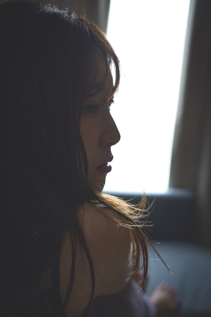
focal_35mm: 40
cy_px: 158
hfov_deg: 33.4
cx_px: 106
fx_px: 352
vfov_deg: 48.5
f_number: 3.5
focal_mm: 40
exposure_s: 1/60
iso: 640
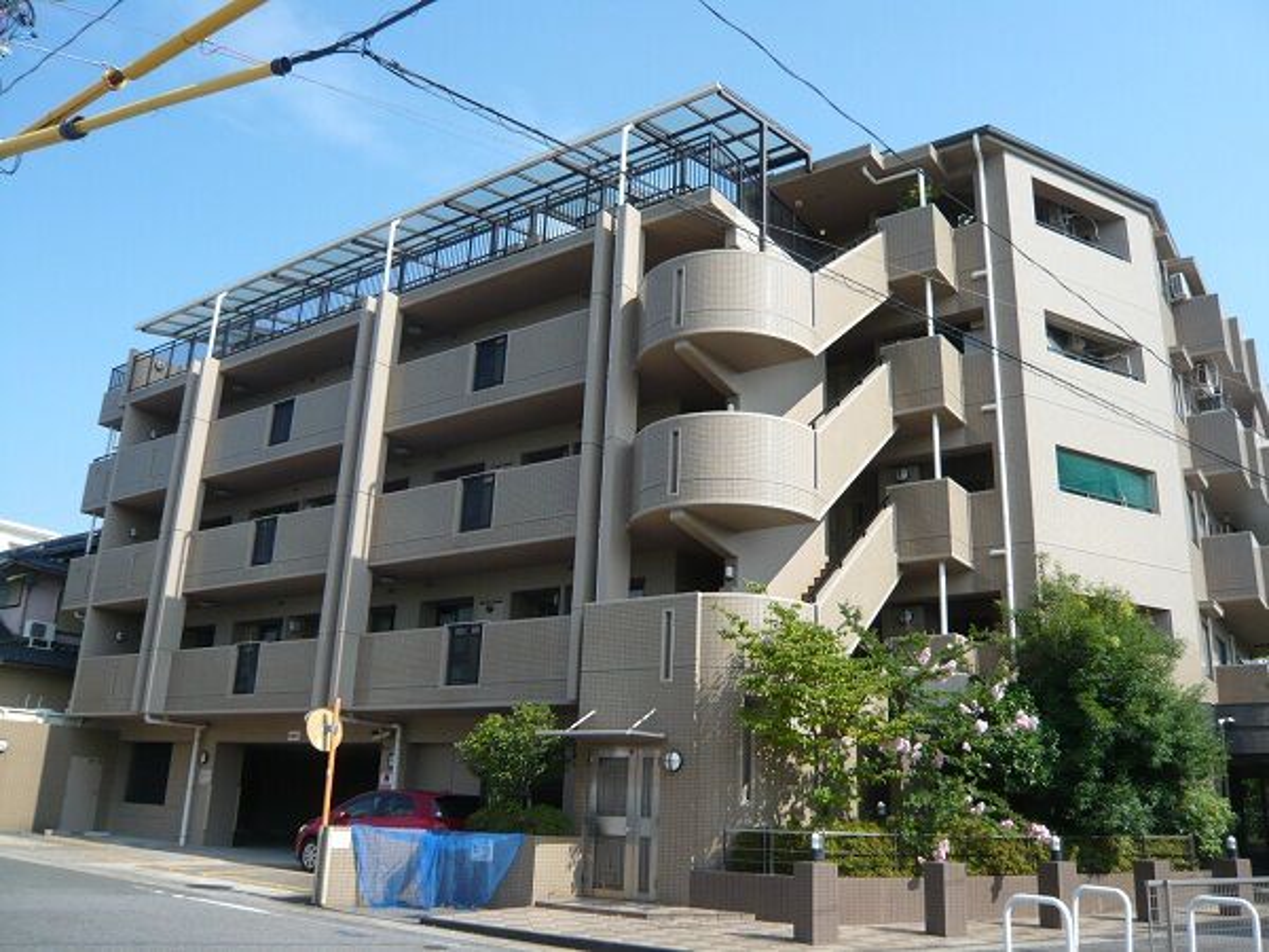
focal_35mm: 28
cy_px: 476
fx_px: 1026
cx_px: 634
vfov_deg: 49.7
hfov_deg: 63.4
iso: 100
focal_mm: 4.6
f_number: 2.8
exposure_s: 1/800
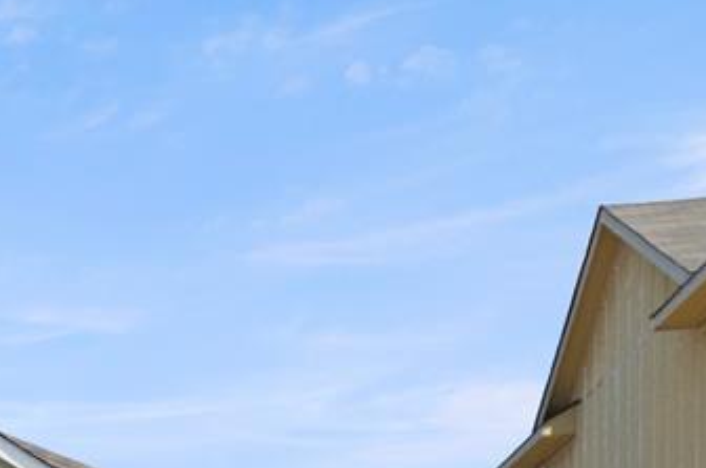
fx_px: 1253
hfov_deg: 27.0
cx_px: -185
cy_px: 645
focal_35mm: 64
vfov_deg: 19.2
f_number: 8
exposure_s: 1/2500
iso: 400
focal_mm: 14
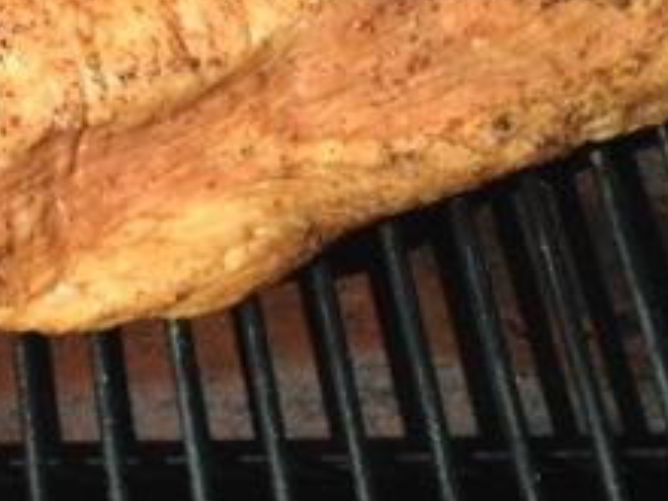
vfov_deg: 14.8
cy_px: -118
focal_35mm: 96
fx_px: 1853
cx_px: -164
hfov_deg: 19.1
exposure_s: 1/903
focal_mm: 4.12
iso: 50
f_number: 2.4
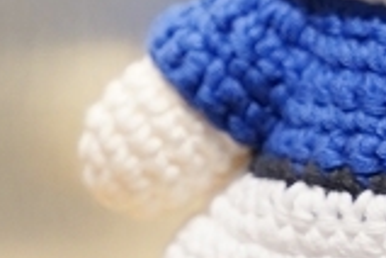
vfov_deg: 2.7
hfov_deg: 4.0
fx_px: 5436
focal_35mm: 507
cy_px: 22
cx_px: -350
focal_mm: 67
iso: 800
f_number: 4
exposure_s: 1/160
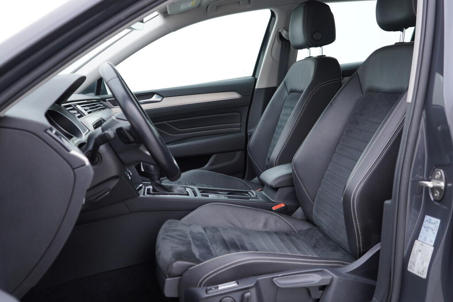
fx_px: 453
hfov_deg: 53.1
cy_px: 151
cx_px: 226
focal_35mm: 36
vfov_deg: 36.9
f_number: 2.8
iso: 125
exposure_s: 1/40
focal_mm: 24
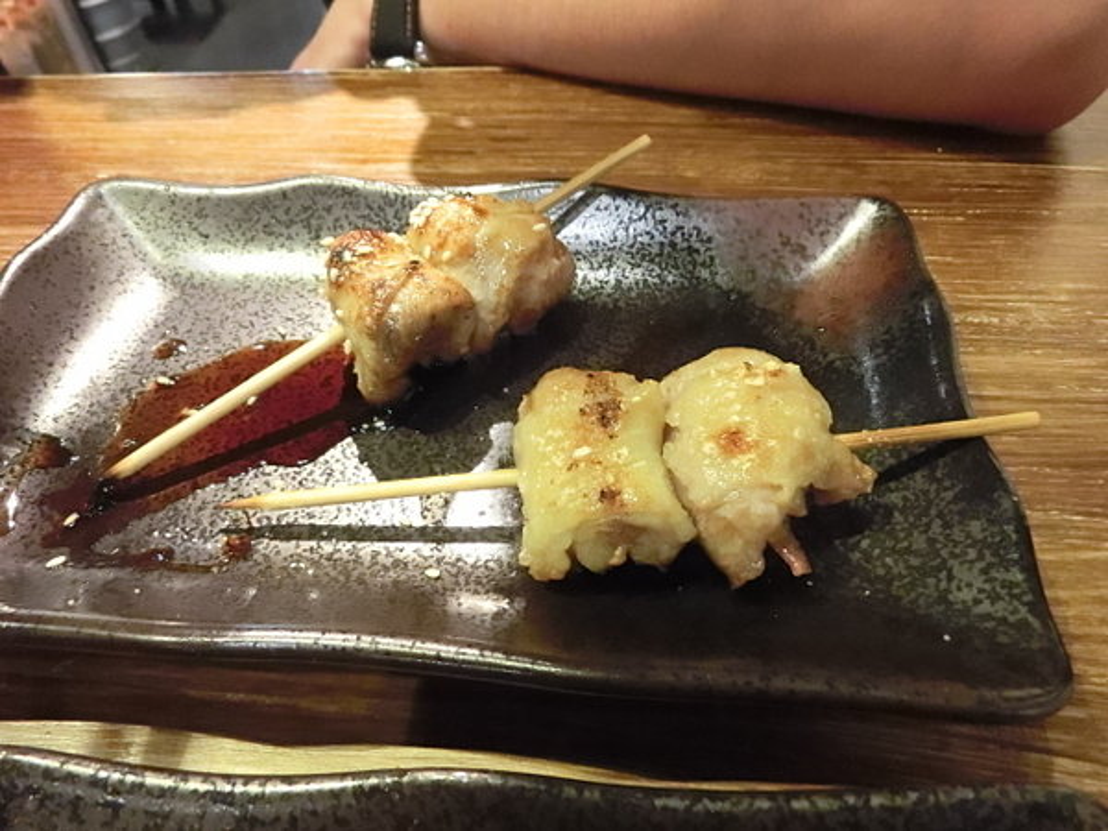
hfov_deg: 69.4
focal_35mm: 25
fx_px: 800
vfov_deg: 54.9
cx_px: 554
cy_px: 416
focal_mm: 4.43
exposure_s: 1/6
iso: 1600
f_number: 3.2
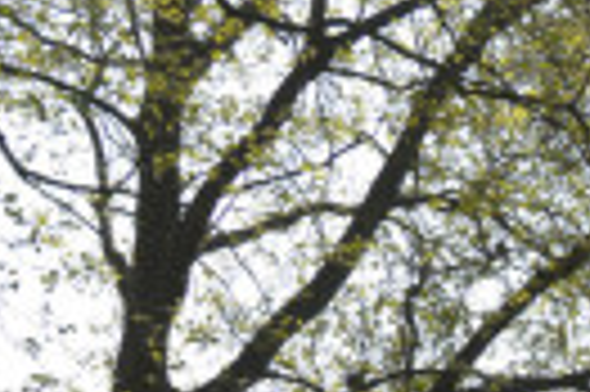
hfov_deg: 10.8
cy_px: 757
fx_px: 2930
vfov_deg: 7.4
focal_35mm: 179
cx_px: 1018
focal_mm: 26
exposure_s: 1/200
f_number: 8
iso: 100
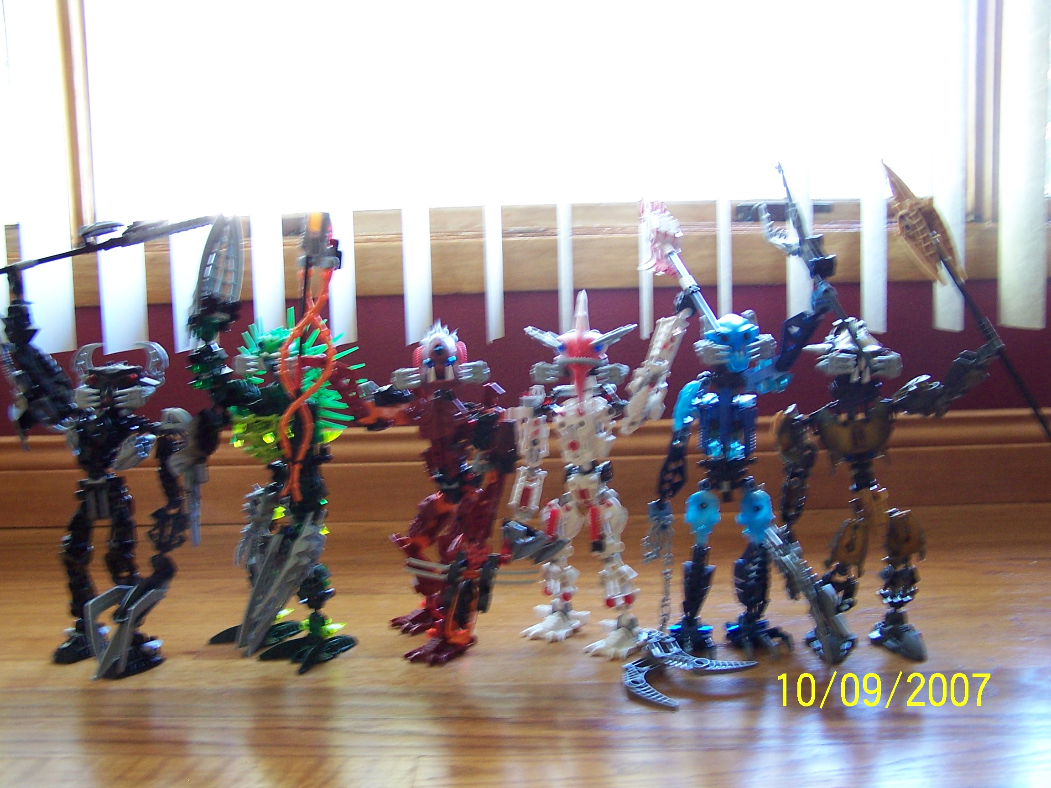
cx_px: 526
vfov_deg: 37.7
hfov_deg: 49.0
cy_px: 394
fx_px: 1154
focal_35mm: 38
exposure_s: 1/8
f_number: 2.8
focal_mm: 6.3
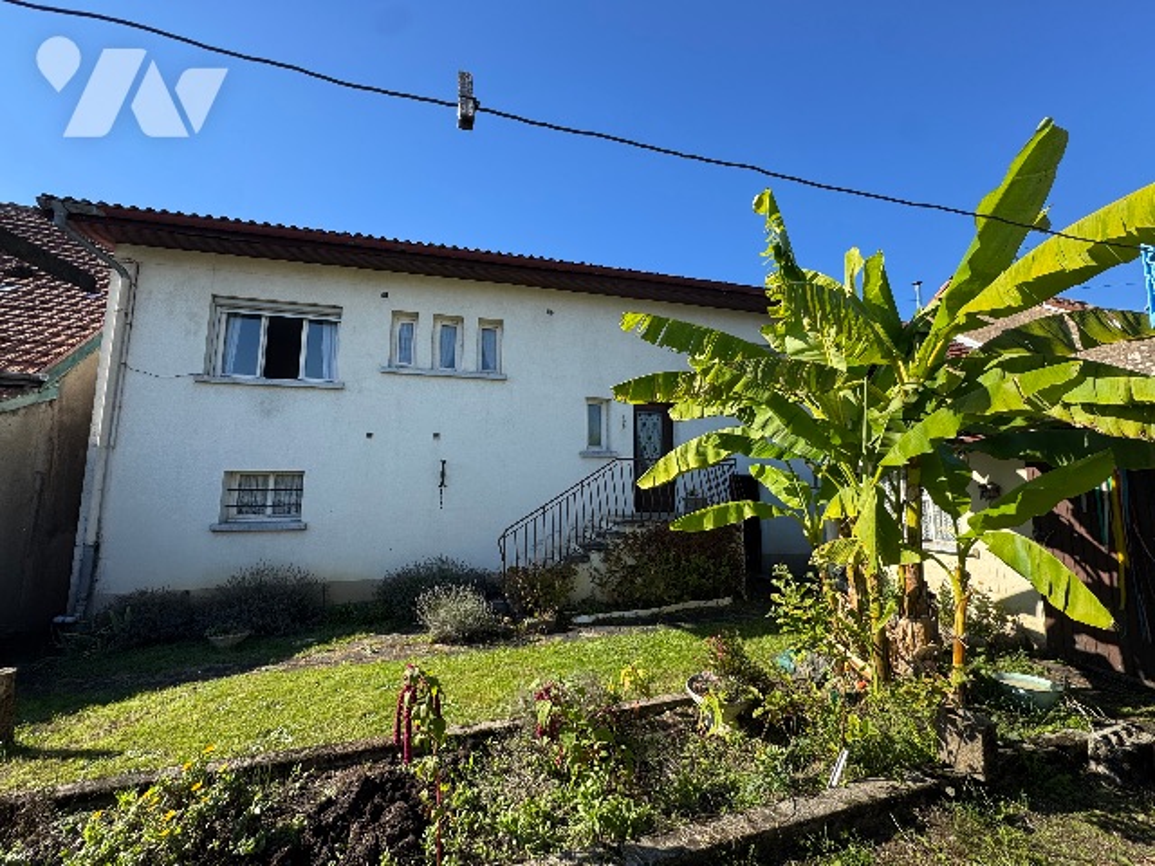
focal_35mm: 14
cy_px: 433
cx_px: 578
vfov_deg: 85.7
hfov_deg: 102.1
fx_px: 467
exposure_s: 1/734
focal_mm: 2.22
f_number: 2.2
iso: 40
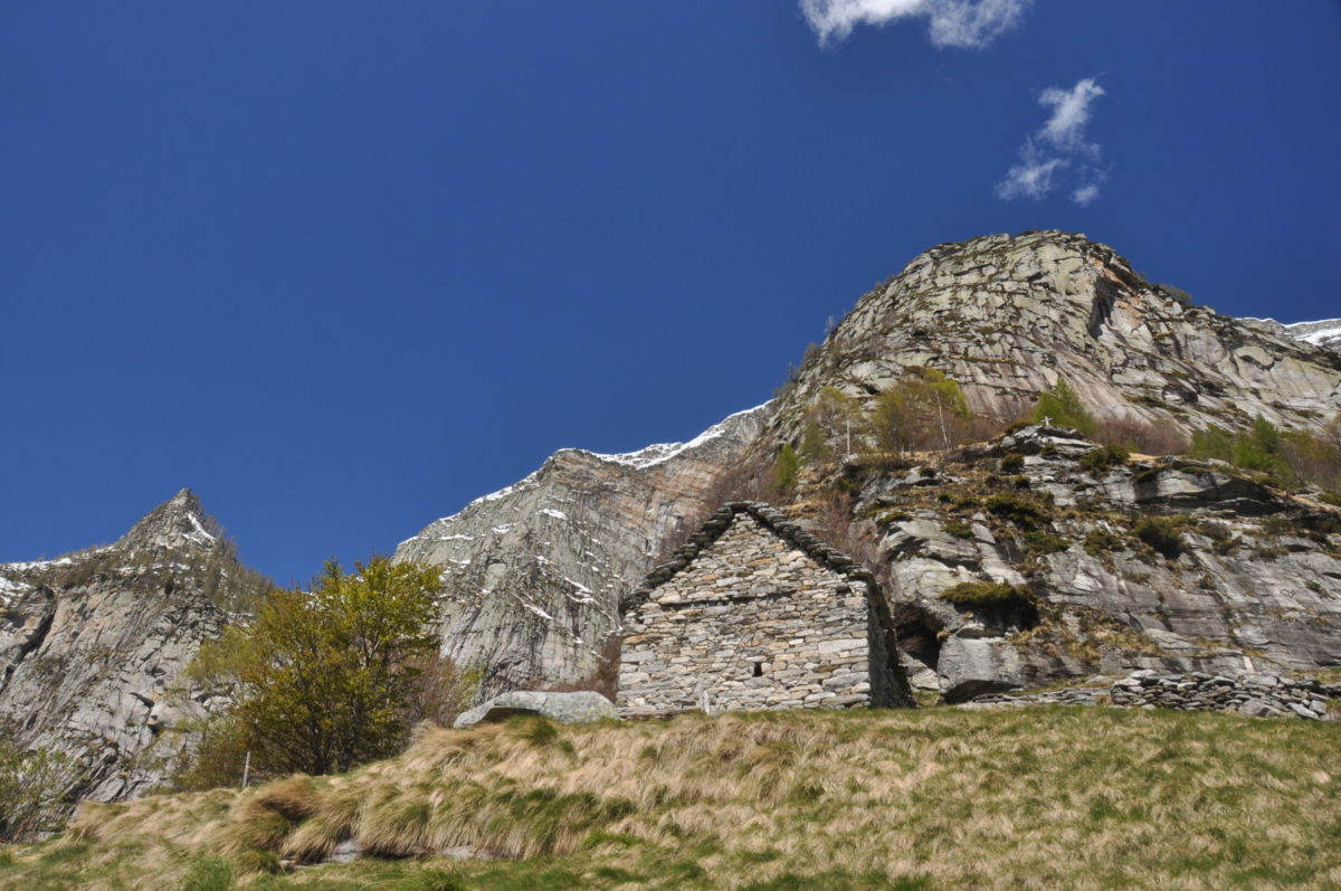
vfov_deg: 47.8
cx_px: 670
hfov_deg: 67.4
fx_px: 1005
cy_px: 446
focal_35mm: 27
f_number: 11
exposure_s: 1/125
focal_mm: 18
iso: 200
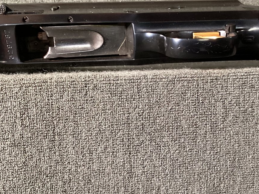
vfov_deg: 26.9
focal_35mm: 54
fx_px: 404
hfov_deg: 35.1
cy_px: 128
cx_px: 180
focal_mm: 3.3
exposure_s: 1/30
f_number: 2.4
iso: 400
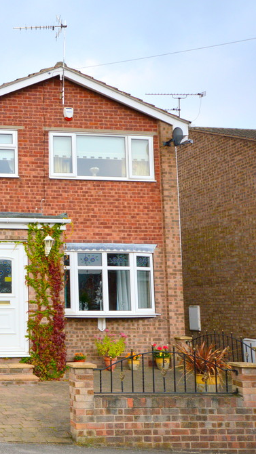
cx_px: -48
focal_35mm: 48
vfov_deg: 42.9
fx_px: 579
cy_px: 227
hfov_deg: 23.0
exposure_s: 1/320
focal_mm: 20
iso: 400
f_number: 10
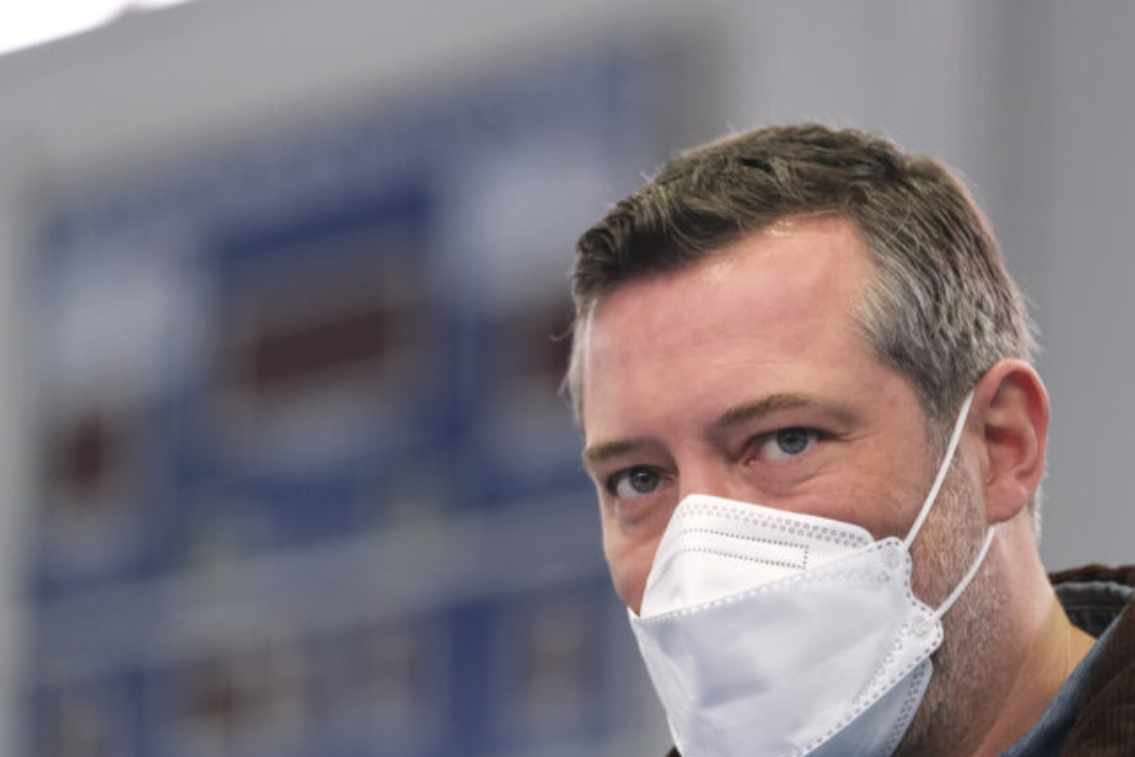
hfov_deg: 8.2
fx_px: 7946
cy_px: 440
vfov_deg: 5.5
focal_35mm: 252
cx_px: 521
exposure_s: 1/320
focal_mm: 140
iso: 3200
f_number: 2.8
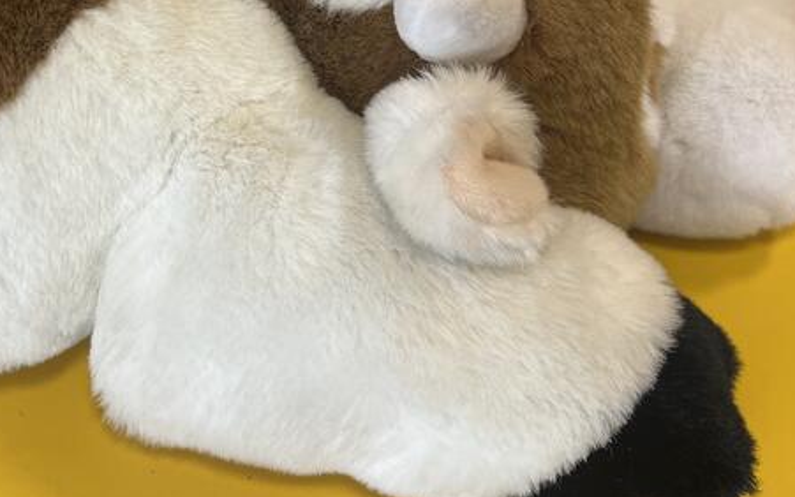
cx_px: 189
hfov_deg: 36.0
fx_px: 1192
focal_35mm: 55
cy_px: 140
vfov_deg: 23.4
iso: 80
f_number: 1.5
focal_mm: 5.7
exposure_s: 1/100
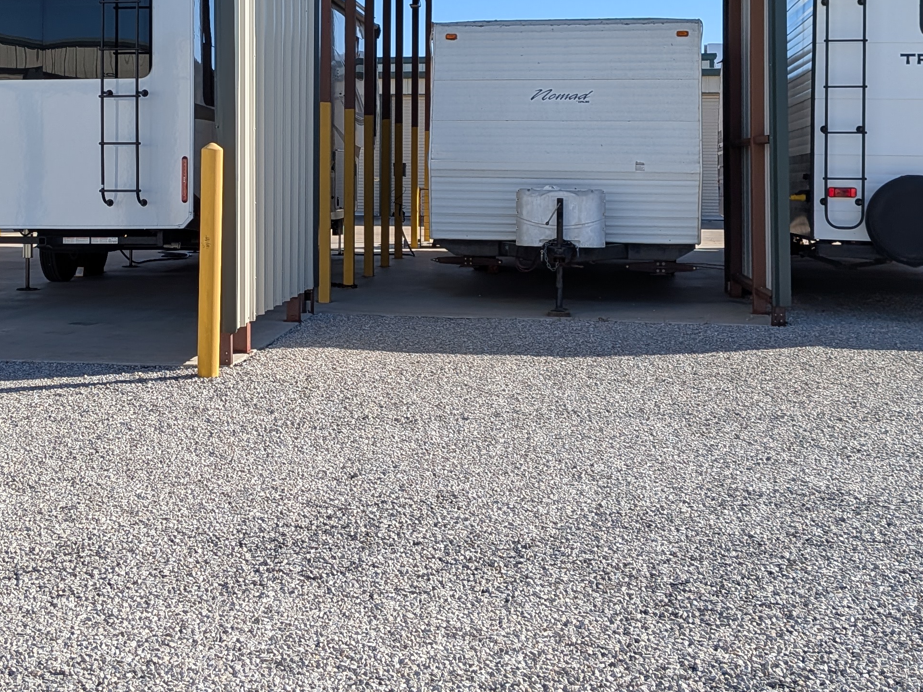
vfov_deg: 28.2
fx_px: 1333
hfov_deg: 37.8
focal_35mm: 50
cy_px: 95
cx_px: 322
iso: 29
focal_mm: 4.53
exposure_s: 1/1479
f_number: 1.7
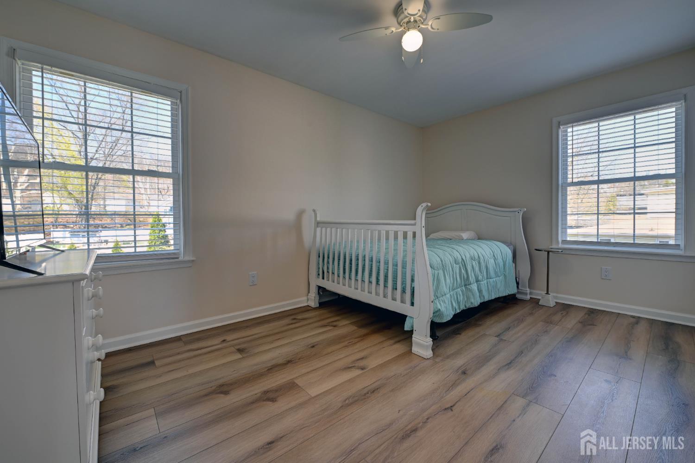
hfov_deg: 104.3
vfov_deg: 81.2
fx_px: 270
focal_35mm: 14
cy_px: 232
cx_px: 348
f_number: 9
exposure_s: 1/20
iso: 640
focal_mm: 14
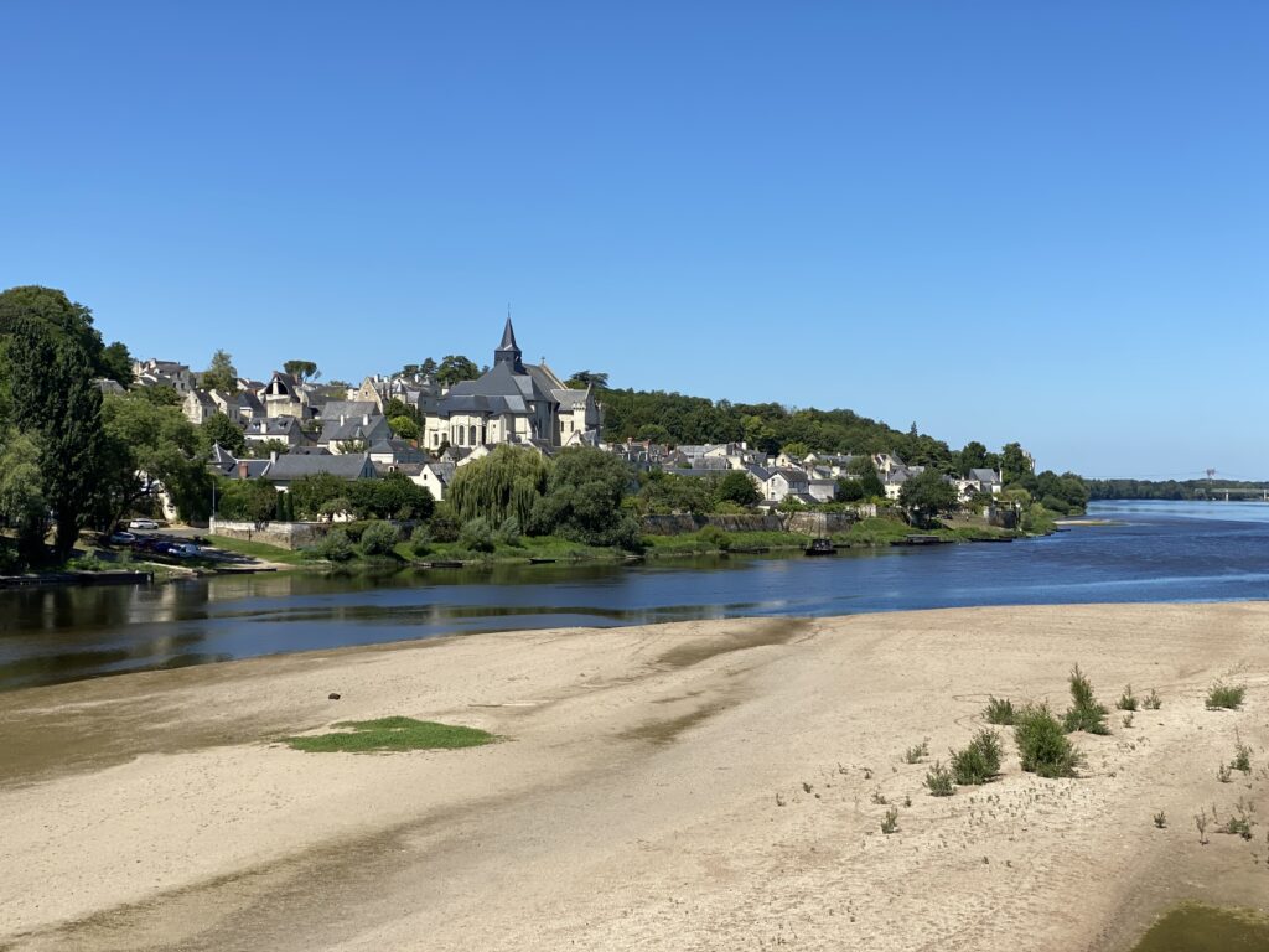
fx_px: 1906
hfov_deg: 36.8
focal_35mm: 52
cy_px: 476
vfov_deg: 28.0
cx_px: 634
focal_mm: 6
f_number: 2
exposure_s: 1/1916
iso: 20
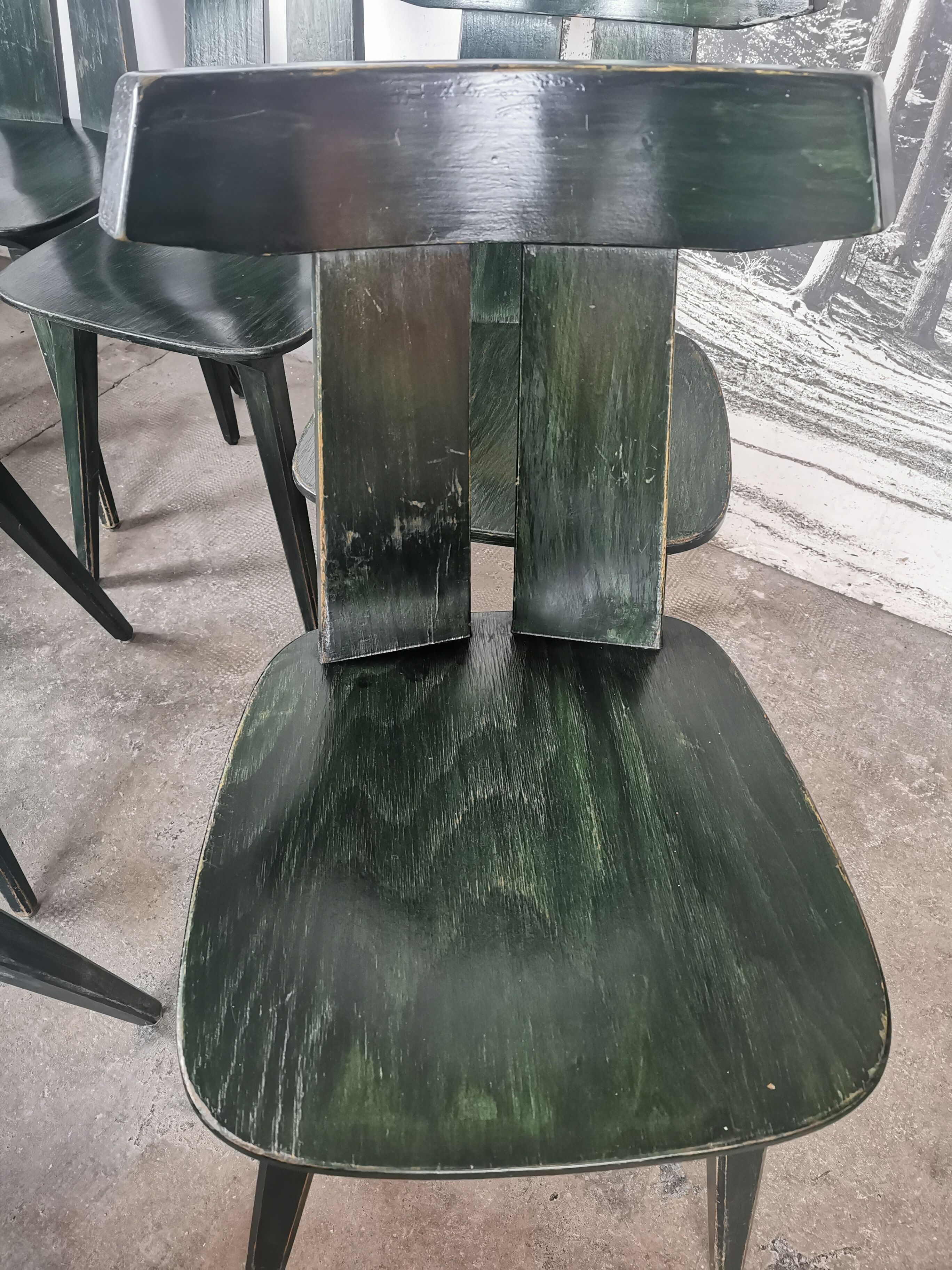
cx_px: 476
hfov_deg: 51.4
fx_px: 990
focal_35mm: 27
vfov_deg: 65.3
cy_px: 635
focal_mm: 5.56
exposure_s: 1/50
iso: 400
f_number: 1.6
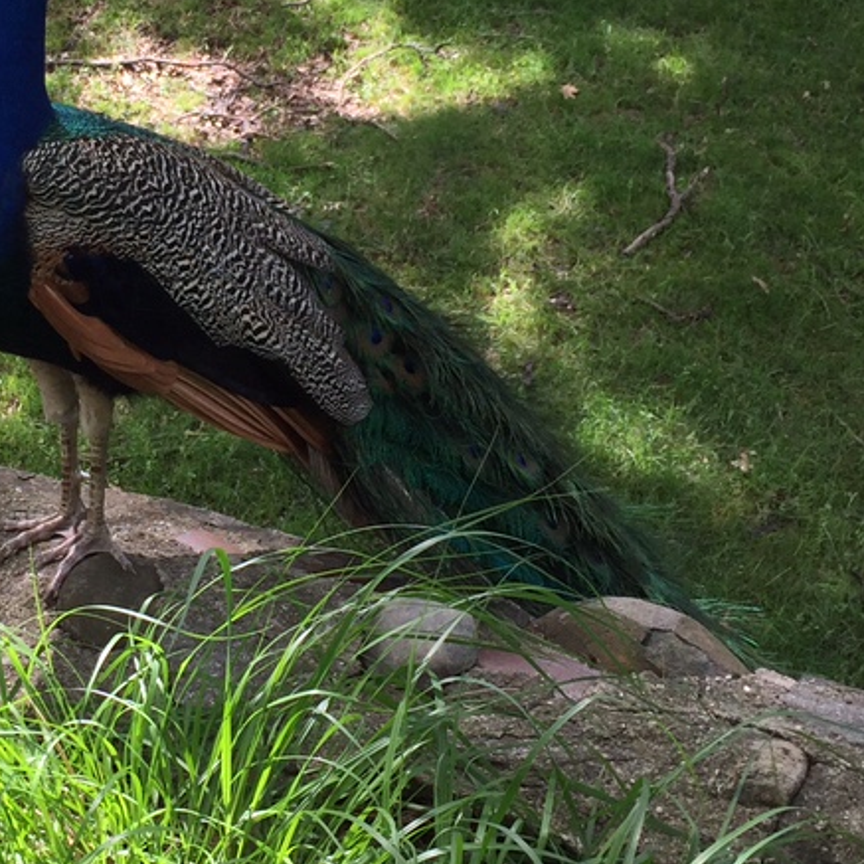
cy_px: 273
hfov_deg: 22.8
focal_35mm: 75
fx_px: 2118
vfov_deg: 22.9
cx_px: 184
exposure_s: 1/297
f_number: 2.2
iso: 32
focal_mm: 4.15
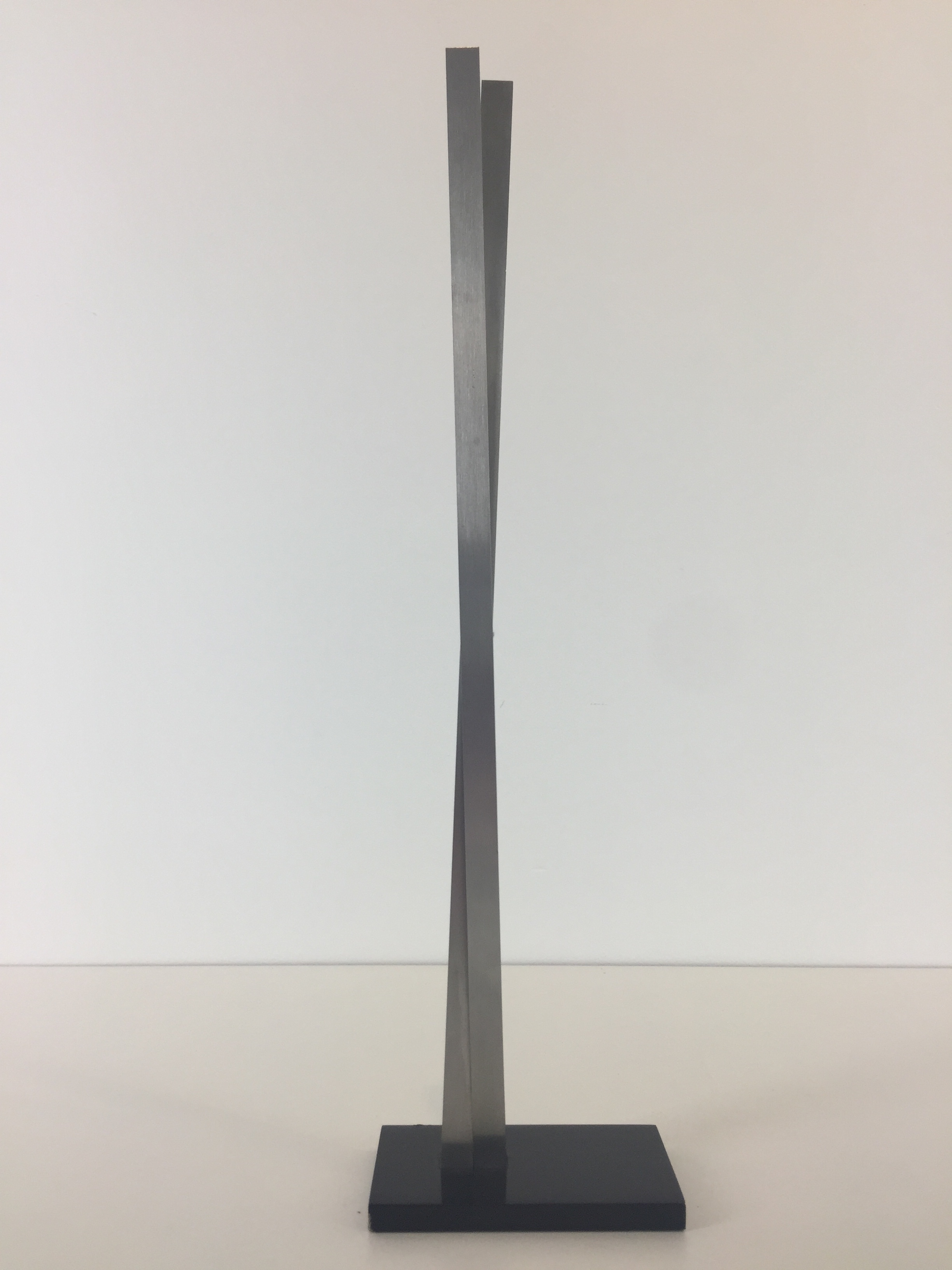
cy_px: 635
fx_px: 1063
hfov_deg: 48.2
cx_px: 476
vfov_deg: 61.7
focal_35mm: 29
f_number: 2.2
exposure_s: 1/100
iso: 50
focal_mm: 4.15
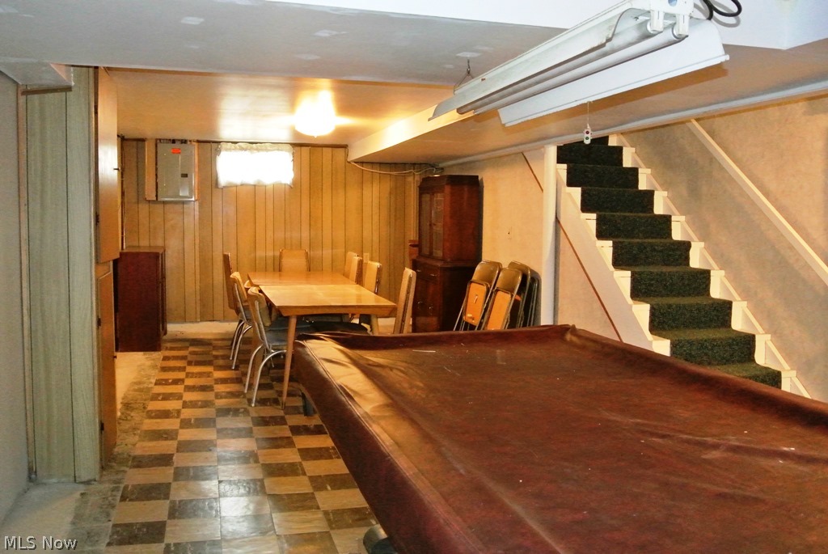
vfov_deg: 43.7
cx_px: 414
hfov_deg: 61.9
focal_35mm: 30
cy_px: 277
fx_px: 691
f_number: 3.5
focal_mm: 11.4
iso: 3200
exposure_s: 1/60
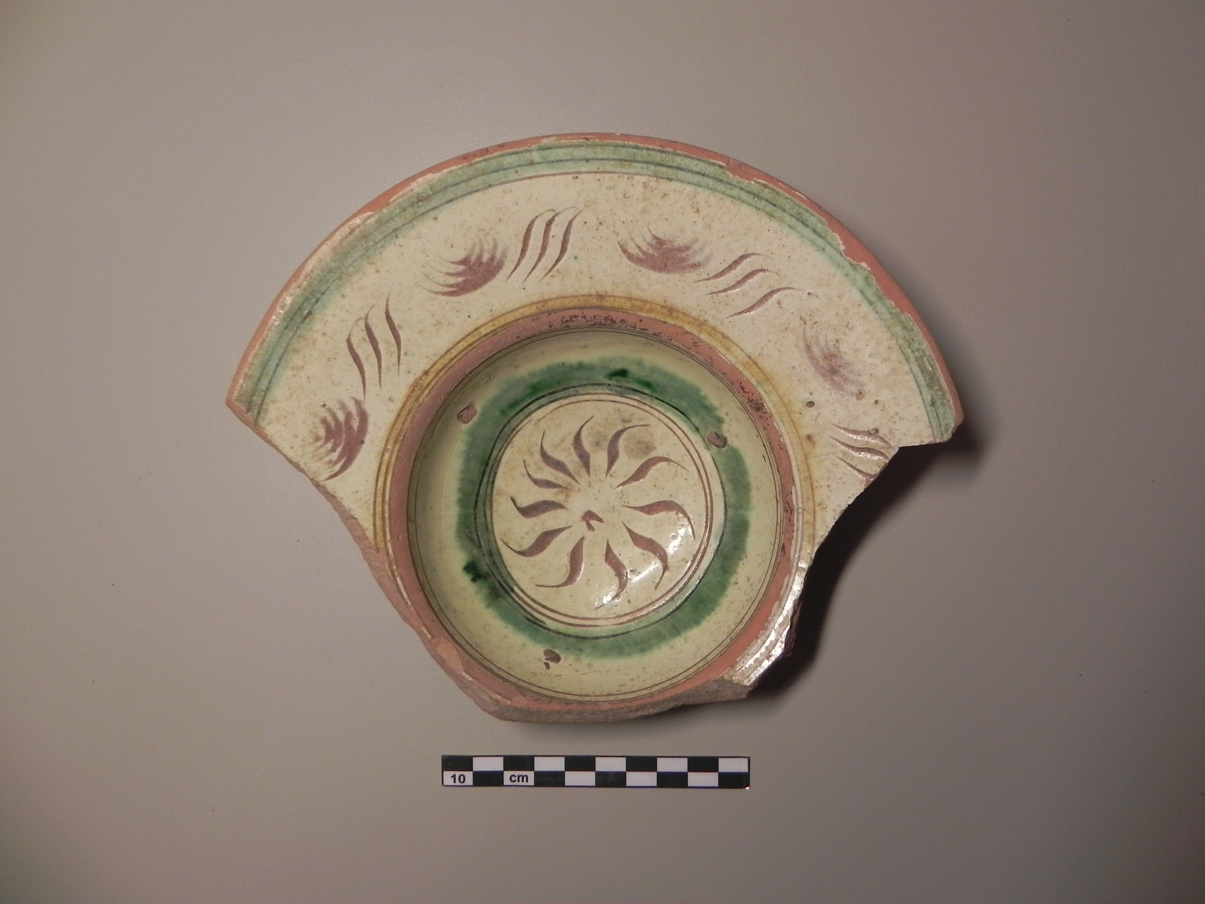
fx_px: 1010
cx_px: 602
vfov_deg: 48.2
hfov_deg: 61.7
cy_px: 452
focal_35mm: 29
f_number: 2.8
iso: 160
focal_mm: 5.2
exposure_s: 1/63
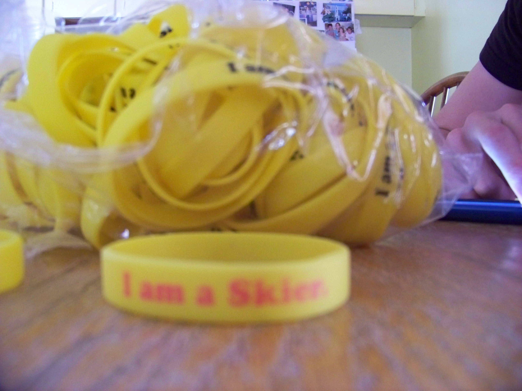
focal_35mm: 36
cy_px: 196
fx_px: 543
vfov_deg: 39.7
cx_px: 261
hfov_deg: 51.4
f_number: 2.8
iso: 400
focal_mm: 5.85
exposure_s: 1/10
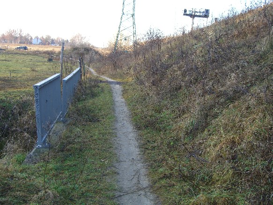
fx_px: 300
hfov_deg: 49.0
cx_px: 136
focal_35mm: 38
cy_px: 102
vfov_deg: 37.7
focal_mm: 7.9
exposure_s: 1/100
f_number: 2.8
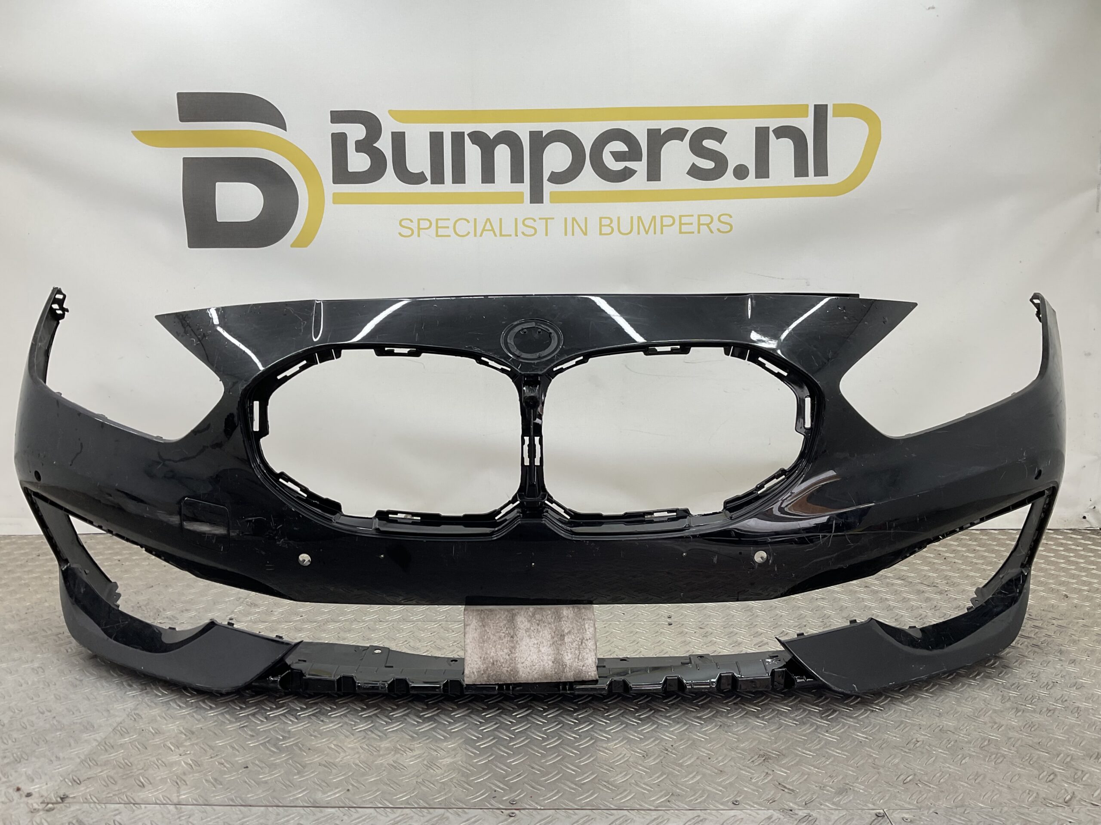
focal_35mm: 29
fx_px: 922
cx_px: 550
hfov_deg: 61.7
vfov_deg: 48.2
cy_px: 412
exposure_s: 1/100
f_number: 1.8
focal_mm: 3
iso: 16
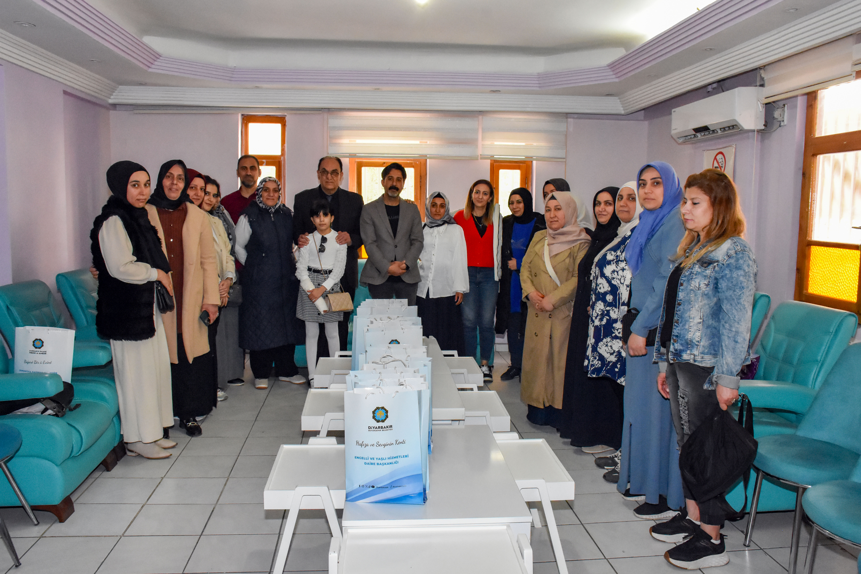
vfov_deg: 43.6
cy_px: 287
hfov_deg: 61.9
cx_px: 430
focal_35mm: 30
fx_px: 717
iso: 4000
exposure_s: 1/60
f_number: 10
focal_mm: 20
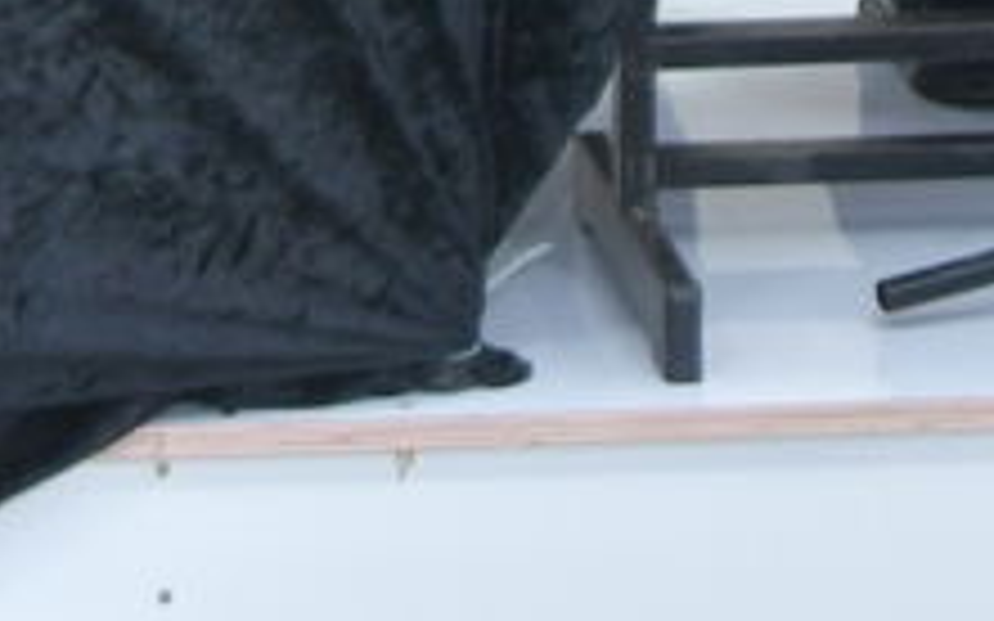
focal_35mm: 194
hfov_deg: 10.8
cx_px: 765
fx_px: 5254
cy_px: -1474
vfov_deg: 6.1
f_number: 3.5
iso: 800
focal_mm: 20
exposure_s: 1/160
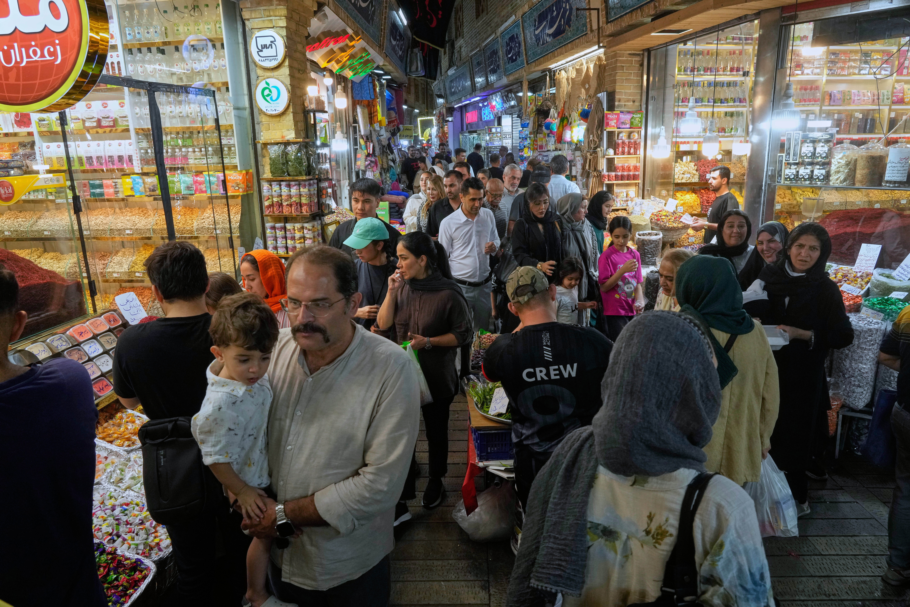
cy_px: 304
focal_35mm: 24
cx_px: 455
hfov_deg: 73.7
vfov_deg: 53.1
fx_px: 607
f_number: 7.1
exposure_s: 1/400
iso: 2000
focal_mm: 24
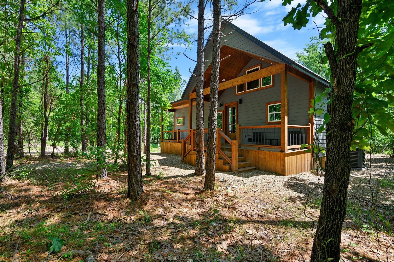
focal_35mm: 15
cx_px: 193
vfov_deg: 77.1
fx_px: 164
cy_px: 139
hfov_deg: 100.4
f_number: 7.1
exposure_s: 1/640
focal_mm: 14
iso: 500
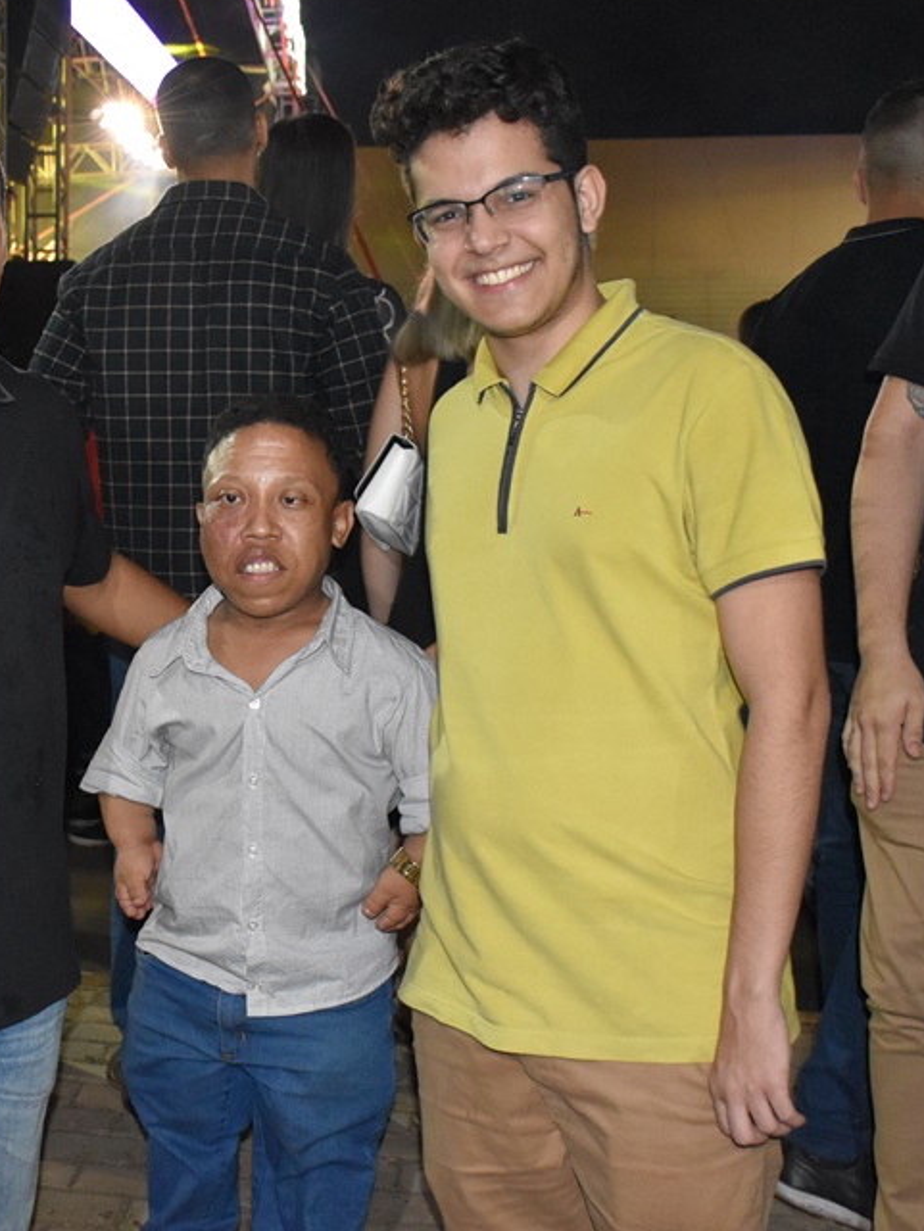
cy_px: 612
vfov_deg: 42.1
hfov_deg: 31.6
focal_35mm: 45
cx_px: 229
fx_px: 1601
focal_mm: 20
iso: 4000
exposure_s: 1/60
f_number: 3.5
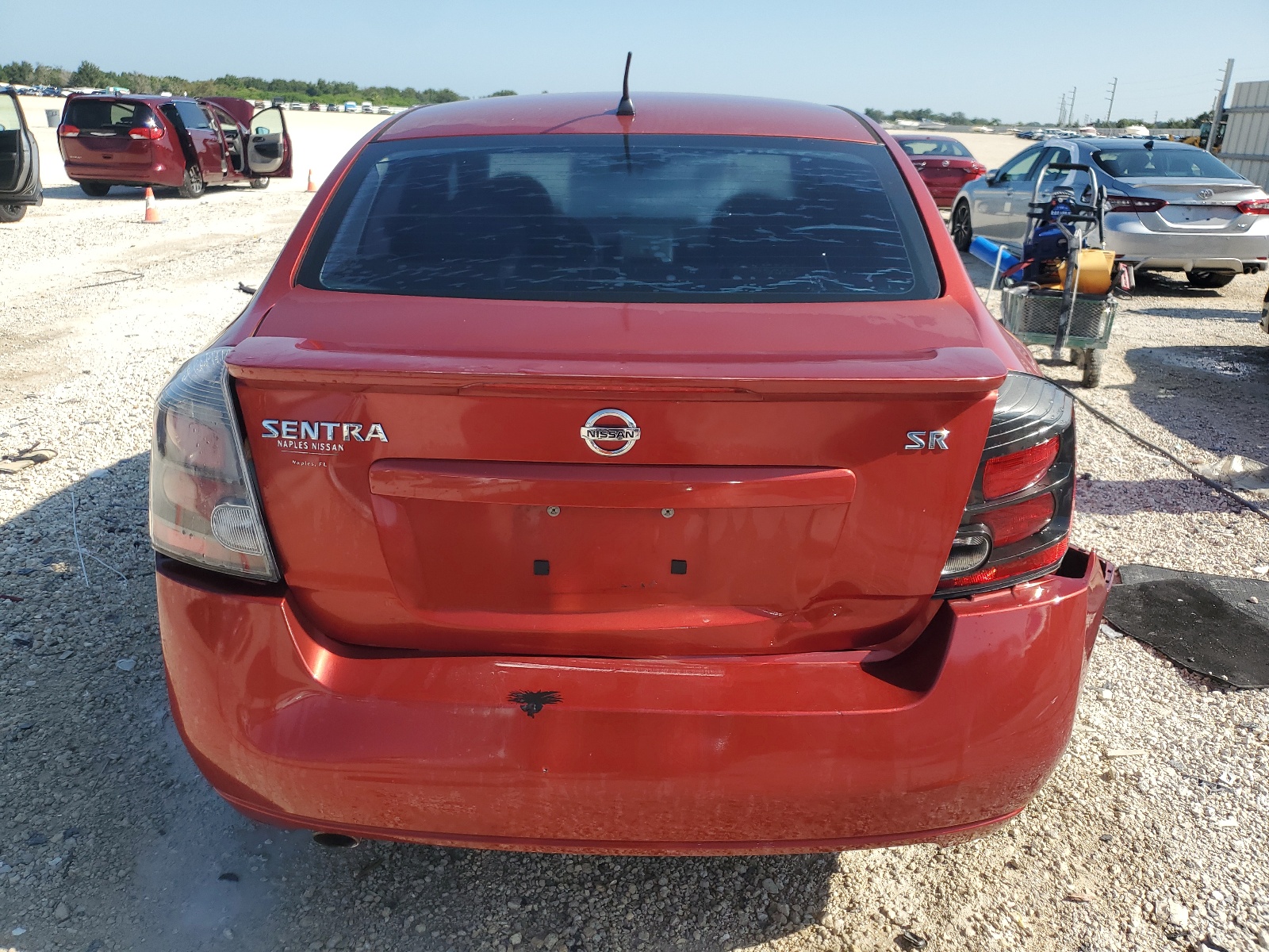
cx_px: 634
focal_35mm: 26
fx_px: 953
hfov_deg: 67.3
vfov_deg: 53.1
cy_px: 476
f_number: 1.5
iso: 50
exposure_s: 1/2000
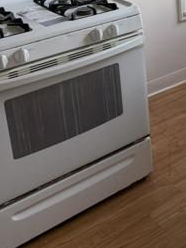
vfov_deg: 28.8
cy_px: -11
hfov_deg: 21.5
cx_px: 239
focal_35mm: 62
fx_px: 444
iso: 160
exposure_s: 1/217
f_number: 1.78
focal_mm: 6.76
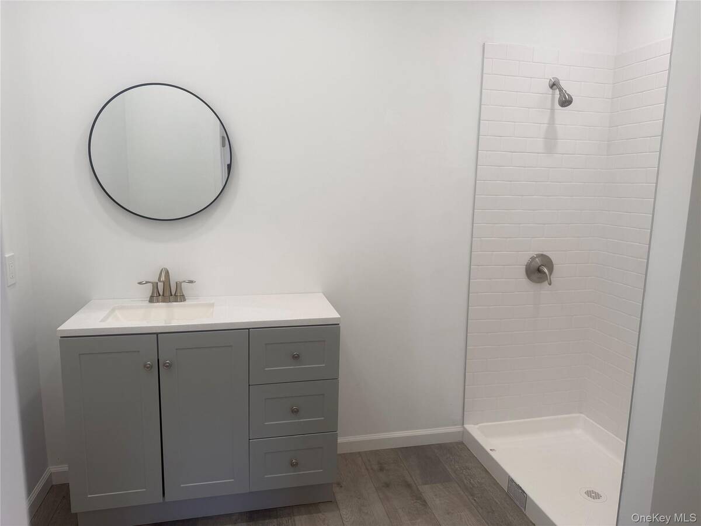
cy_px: 263
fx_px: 486
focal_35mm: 24
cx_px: 350
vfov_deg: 56.8
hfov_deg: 71.6
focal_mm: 6.76
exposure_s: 1/120
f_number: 1.78
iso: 64
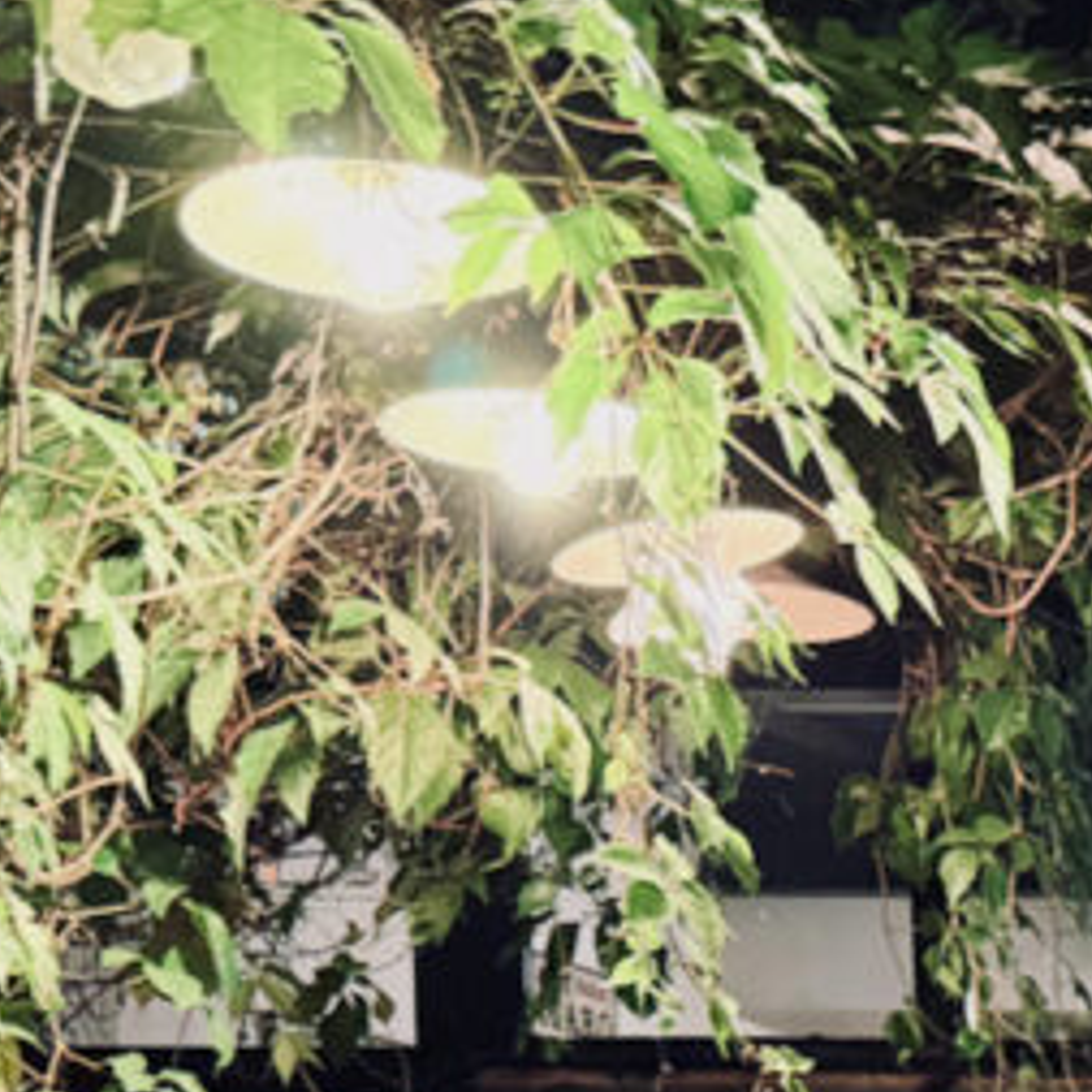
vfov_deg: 18.3
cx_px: 2003
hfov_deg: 16.6
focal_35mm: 86
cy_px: 1565
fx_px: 3069
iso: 640
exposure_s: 1/50
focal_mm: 6.76
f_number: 1.78
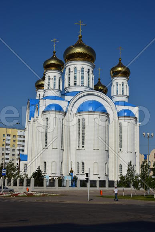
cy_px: 116
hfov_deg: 26.5
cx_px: 78
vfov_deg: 38.9
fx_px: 329
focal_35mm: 51
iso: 100
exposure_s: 1/320
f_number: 11
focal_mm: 34
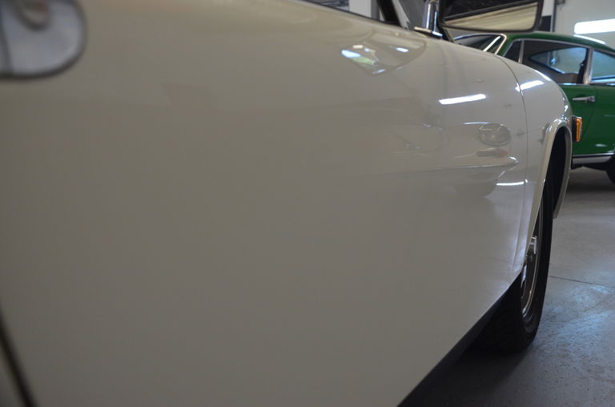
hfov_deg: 53.2
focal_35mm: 36
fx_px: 613
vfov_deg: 36.7
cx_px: 308
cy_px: 204
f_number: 3.8
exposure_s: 1/30
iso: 1100
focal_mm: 24
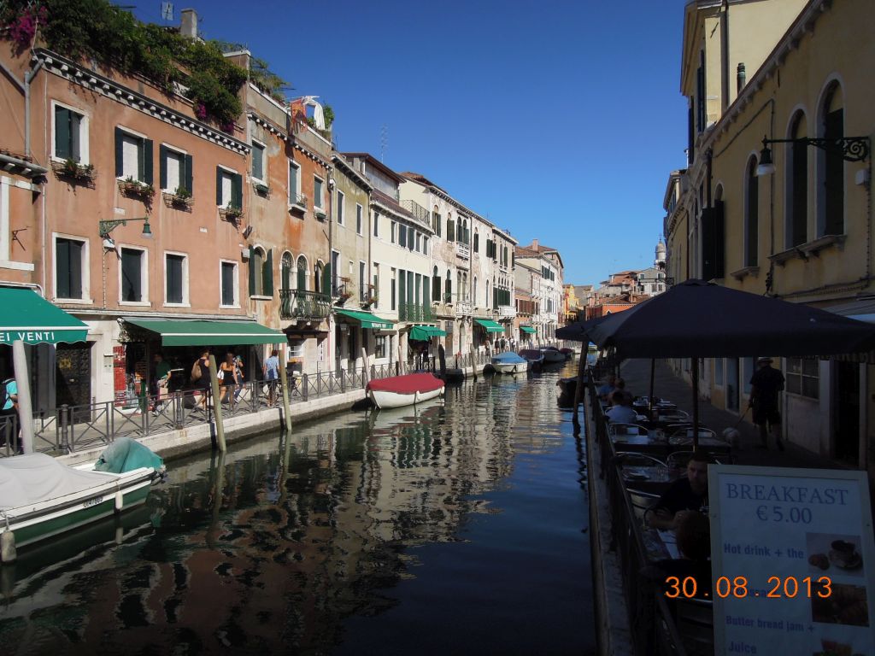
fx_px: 607
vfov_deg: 56.8
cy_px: 328
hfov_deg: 71.6
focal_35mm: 24
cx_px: 438
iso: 160
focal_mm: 4.3
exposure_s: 1/1600
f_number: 4.5
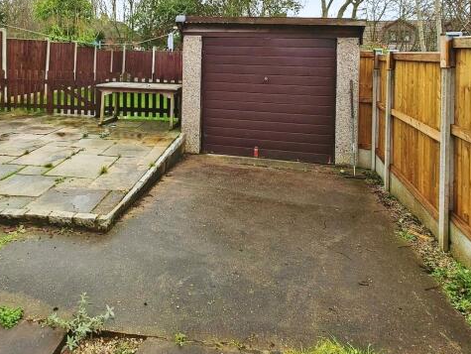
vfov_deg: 48.1
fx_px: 381
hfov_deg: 62.9
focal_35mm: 28
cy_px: 93
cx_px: 191
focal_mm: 1.82
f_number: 2
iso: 50
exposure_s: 1/110
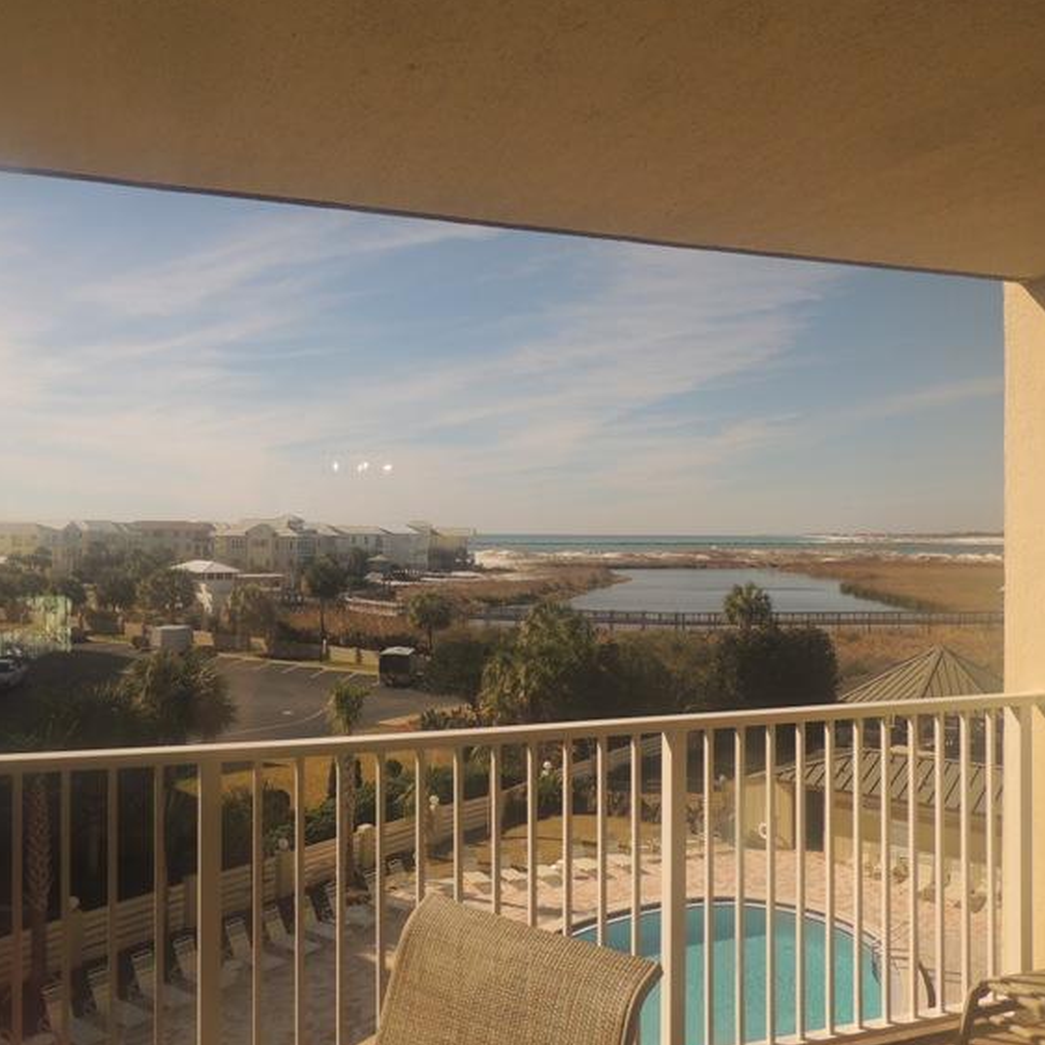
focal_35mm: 29
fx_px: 990
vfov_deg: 55.6
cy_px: 524
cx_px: 439
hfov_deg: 55.4
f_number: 3
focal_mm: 4.3
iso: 100
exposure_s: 1/400
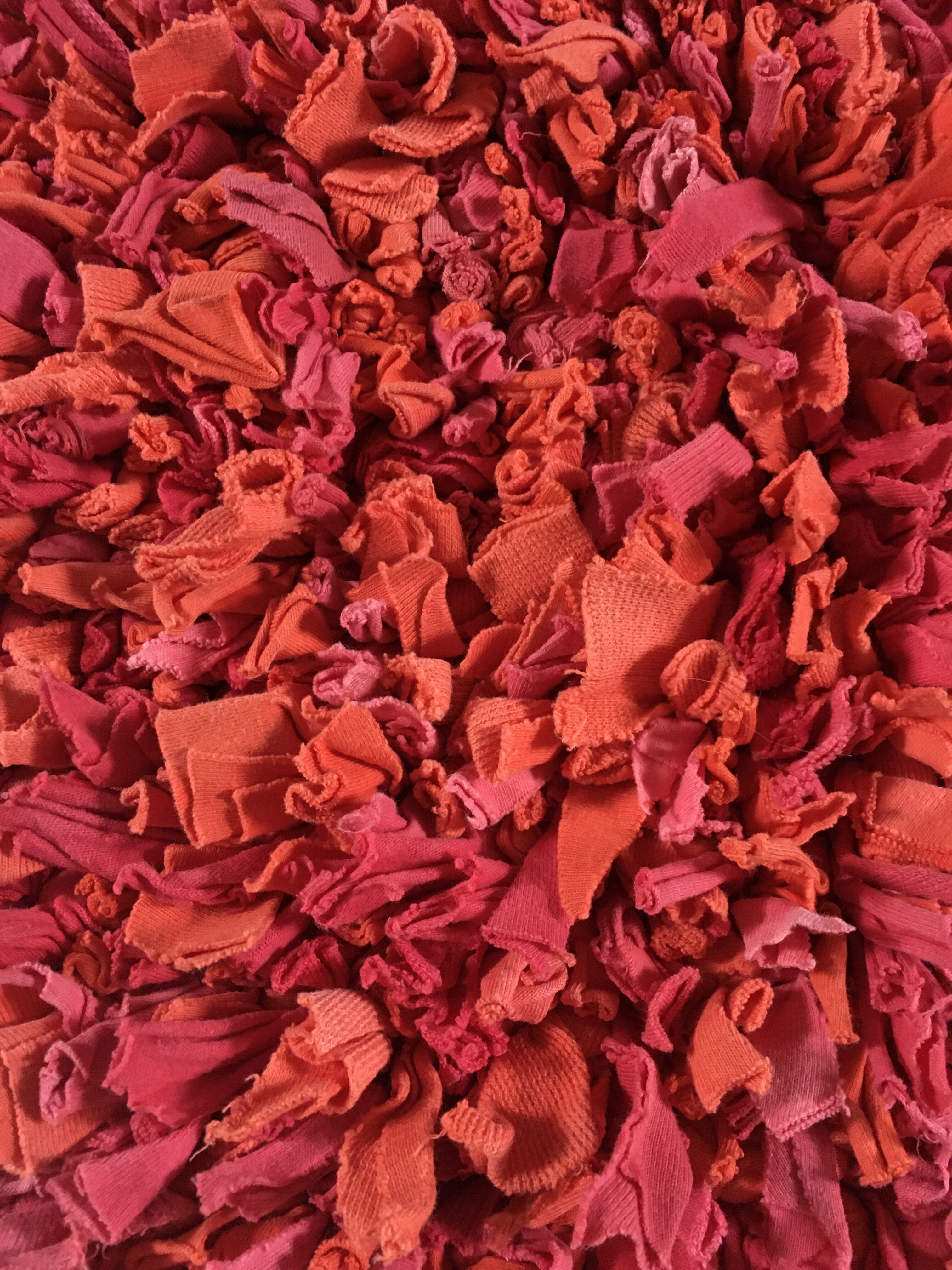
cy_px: 635
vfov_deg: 61.7
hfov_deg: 48.2
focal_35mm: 29
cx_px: 476
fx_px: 1063
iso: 200
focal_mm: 4.15
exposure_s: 1/25
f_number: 2.2
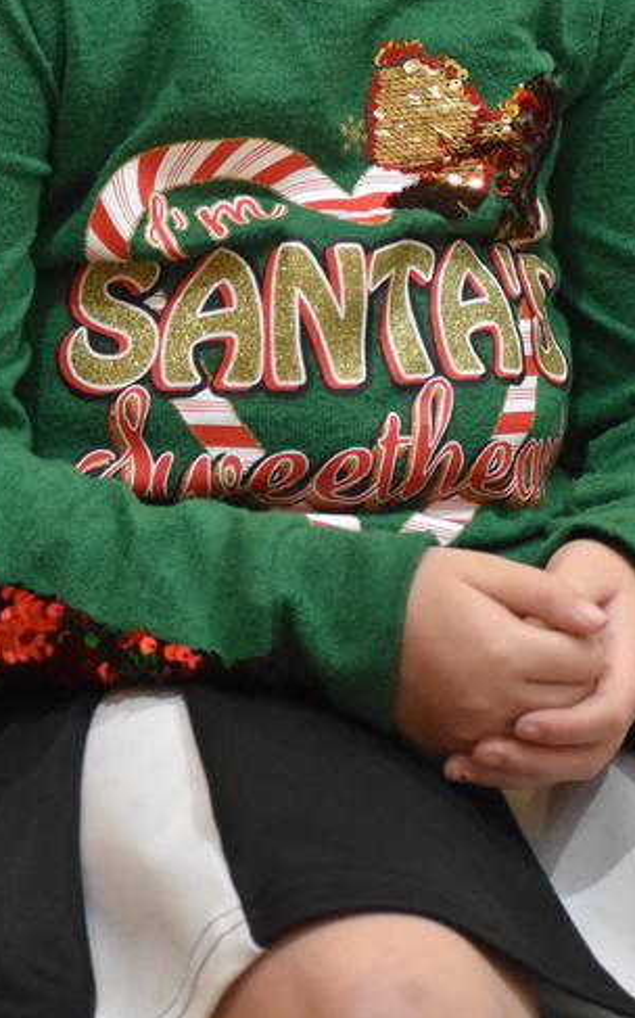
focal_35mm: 225
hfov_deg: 5.8
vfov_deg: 9.3
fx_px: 6236
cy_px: 71
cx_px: 316
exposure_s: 1/160
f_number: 4.5
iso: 3200
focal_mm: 70
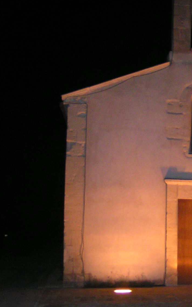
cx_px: 216
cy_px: 149
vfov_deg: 28.2
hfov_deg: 17.2
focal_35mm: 73
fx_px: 611
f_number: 2.8
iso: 200
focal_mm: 5.8
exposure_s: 1/40
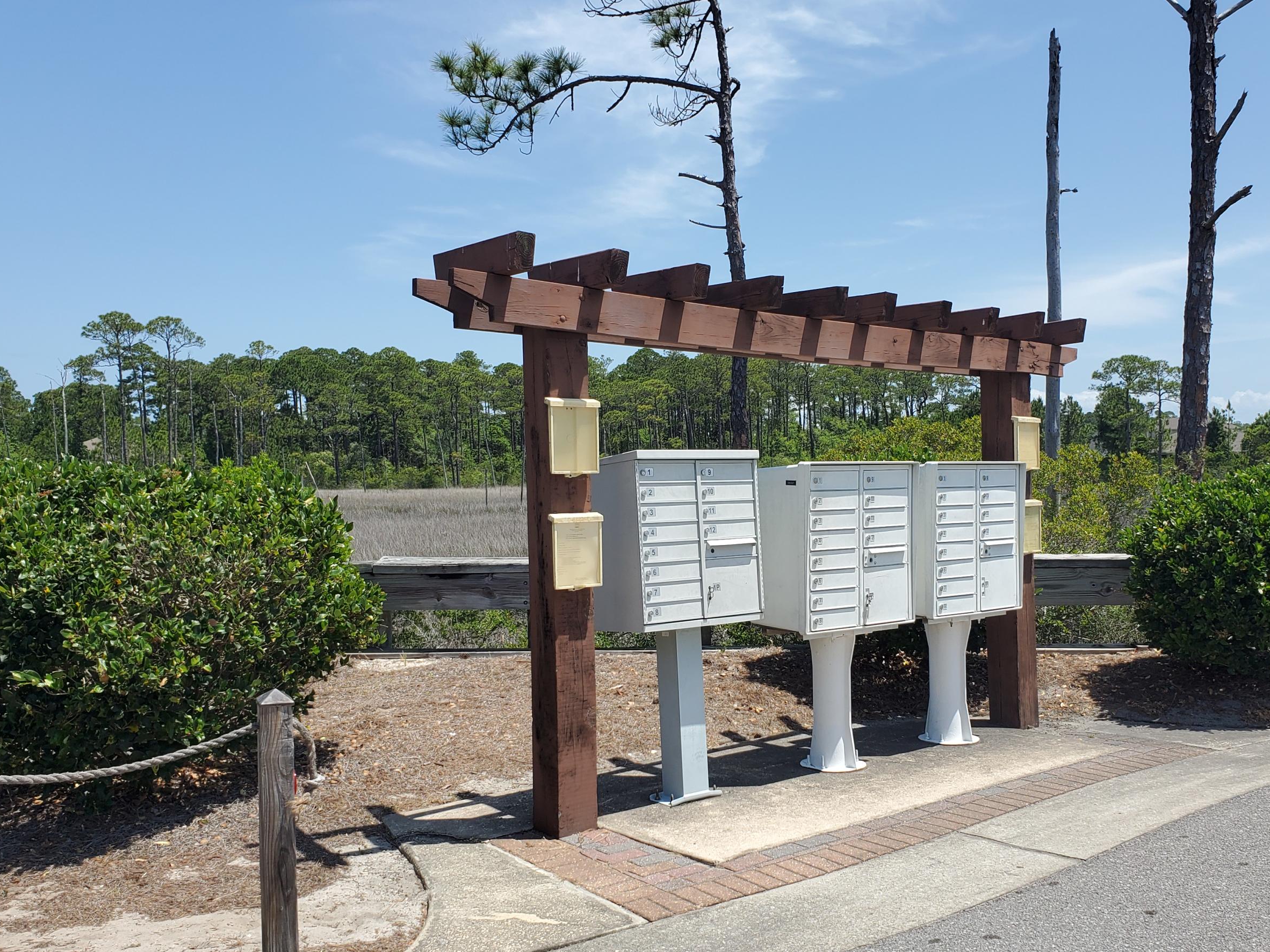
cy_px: 561
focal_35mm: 33
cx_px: 688
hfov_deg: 55.3
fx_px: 1211
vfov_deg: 42.8
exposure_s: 1/1505
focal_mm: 4.3
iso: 50
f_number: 2.4
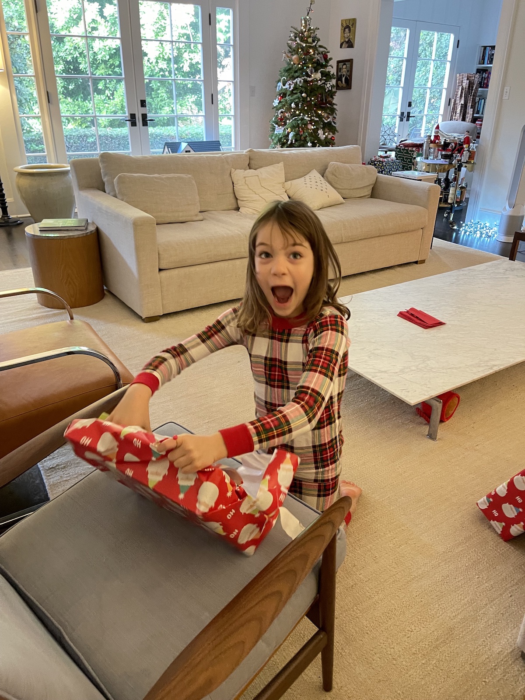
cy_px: 350
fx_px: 526
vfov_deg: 67.3
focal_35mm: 26
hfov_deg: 53.1
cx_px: 262
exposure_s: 1/40
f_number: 1.6
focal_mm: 5.1
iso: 400
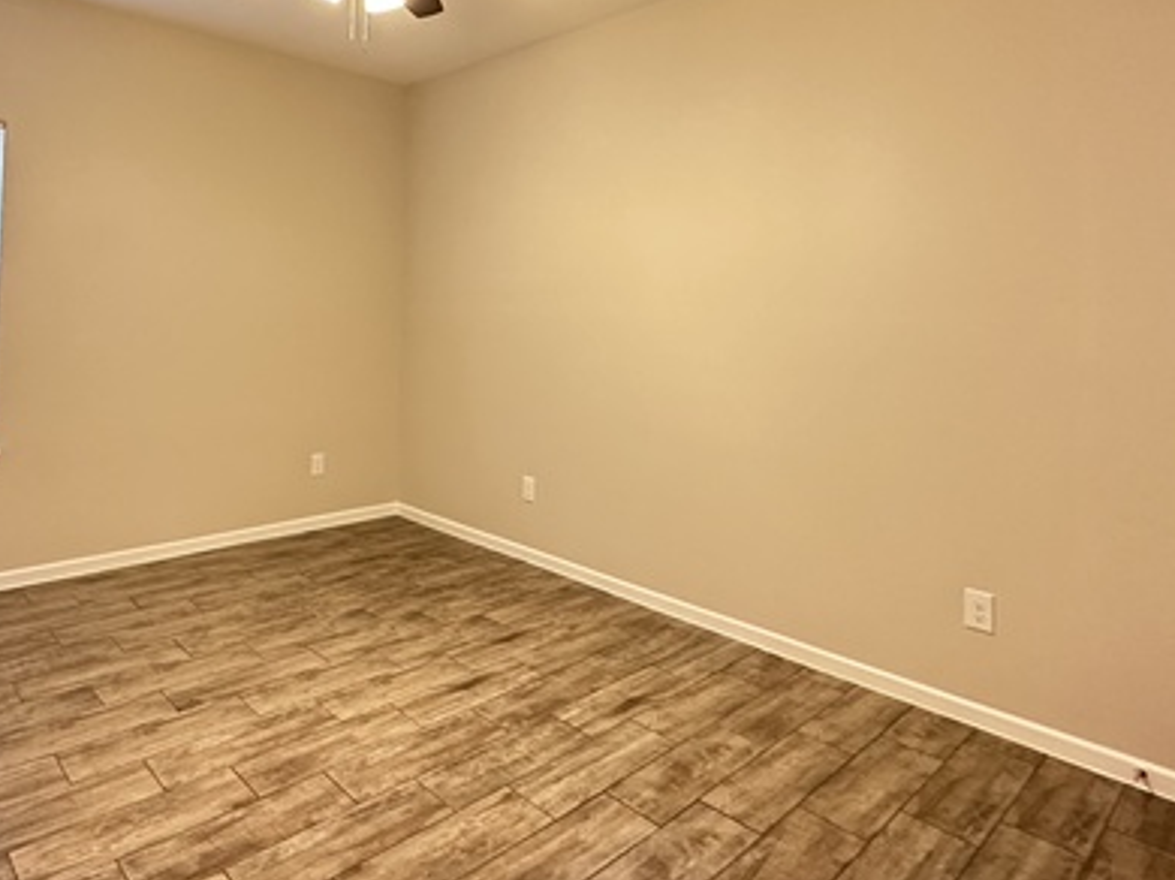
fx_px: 780
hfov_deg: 73.0
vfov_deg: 57.2
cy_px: 274
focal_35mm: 23
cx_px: 461
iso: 800
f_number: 2.2
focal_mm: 2.22
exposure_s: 1/60
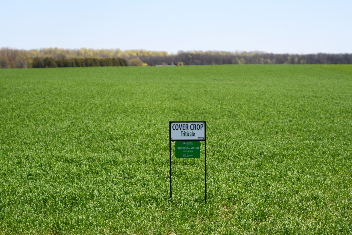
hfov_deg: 21.9
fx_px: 909
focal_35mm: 93
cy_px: 118
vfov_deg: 14.7
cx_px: 176
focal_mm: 62
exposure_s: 1/2000
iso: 125
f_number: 2.8
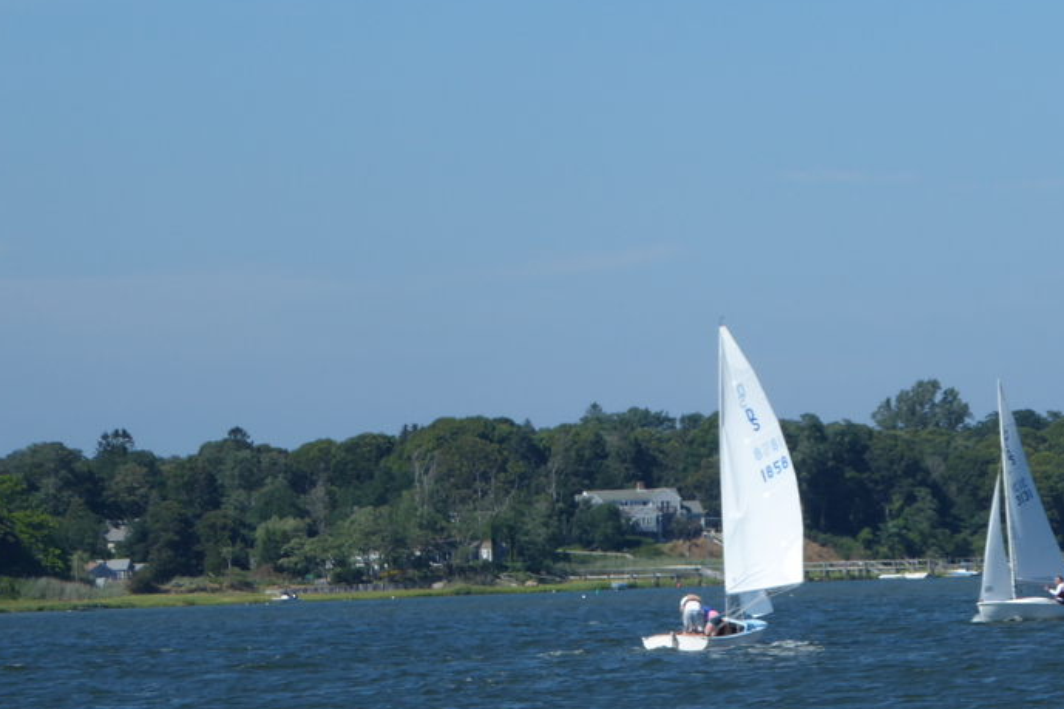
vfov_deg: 5.2
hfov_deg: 7.7
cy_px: 411
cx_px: 751
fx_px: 7859
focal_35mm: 266
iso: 80
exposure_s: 1/500
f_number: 5.6
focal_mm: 30.9
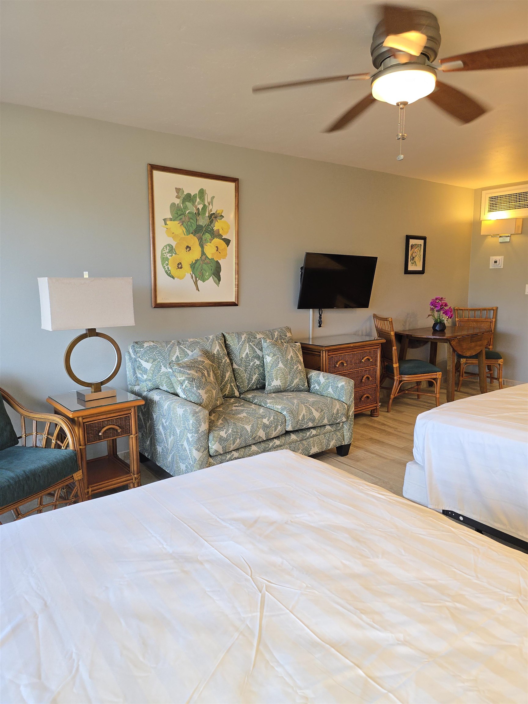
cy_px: 352
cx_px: 264
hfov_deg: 58.9
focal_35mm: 23
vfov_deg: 73.9
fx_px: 468
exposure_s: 1/60
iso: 100
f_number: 1.7
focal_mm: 6.3
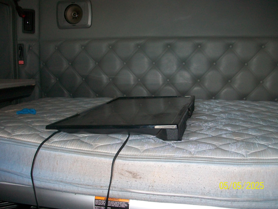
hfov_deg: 54.0
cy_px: 104
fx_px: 273
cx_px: 139
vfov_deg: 41.8
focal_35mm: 34
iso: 120
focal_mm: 5.7
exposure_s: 1/60
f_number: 2.8
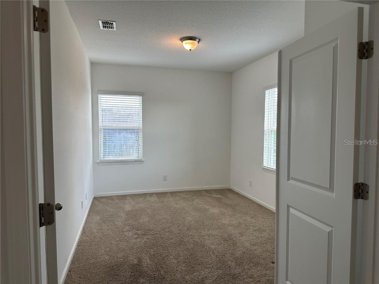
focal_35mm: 24
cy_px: 142
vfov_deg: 56.8
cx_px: 190
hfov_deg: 71.6
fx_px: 263
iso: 125
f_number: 1.78
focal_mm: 6.86
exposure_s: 1/145
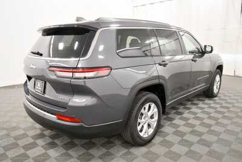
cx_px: 121
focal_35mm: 27
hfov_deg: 67.4
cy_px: 81
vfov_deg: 48.0
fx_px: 182
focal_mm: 18
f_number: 5.3
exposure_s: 1/125
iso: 1800
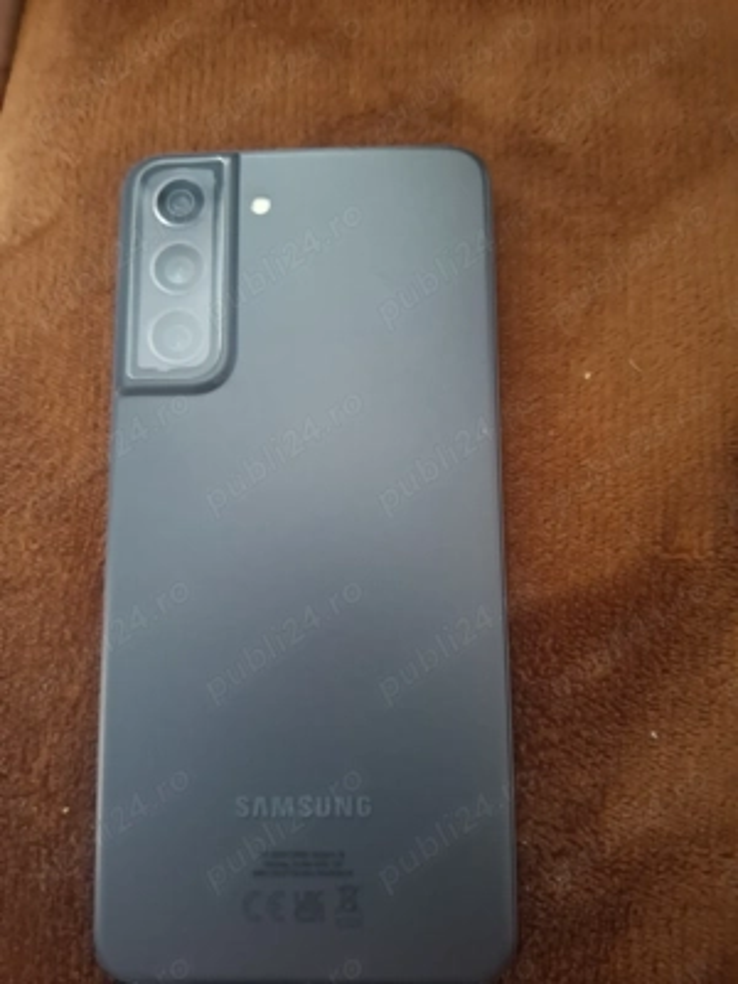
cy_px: 492
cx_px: 369
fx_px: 654
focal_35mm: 23
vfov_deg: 73.9
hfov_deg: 58.9
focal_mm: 5.54
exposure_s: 1/17
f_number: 1.8
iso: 1250
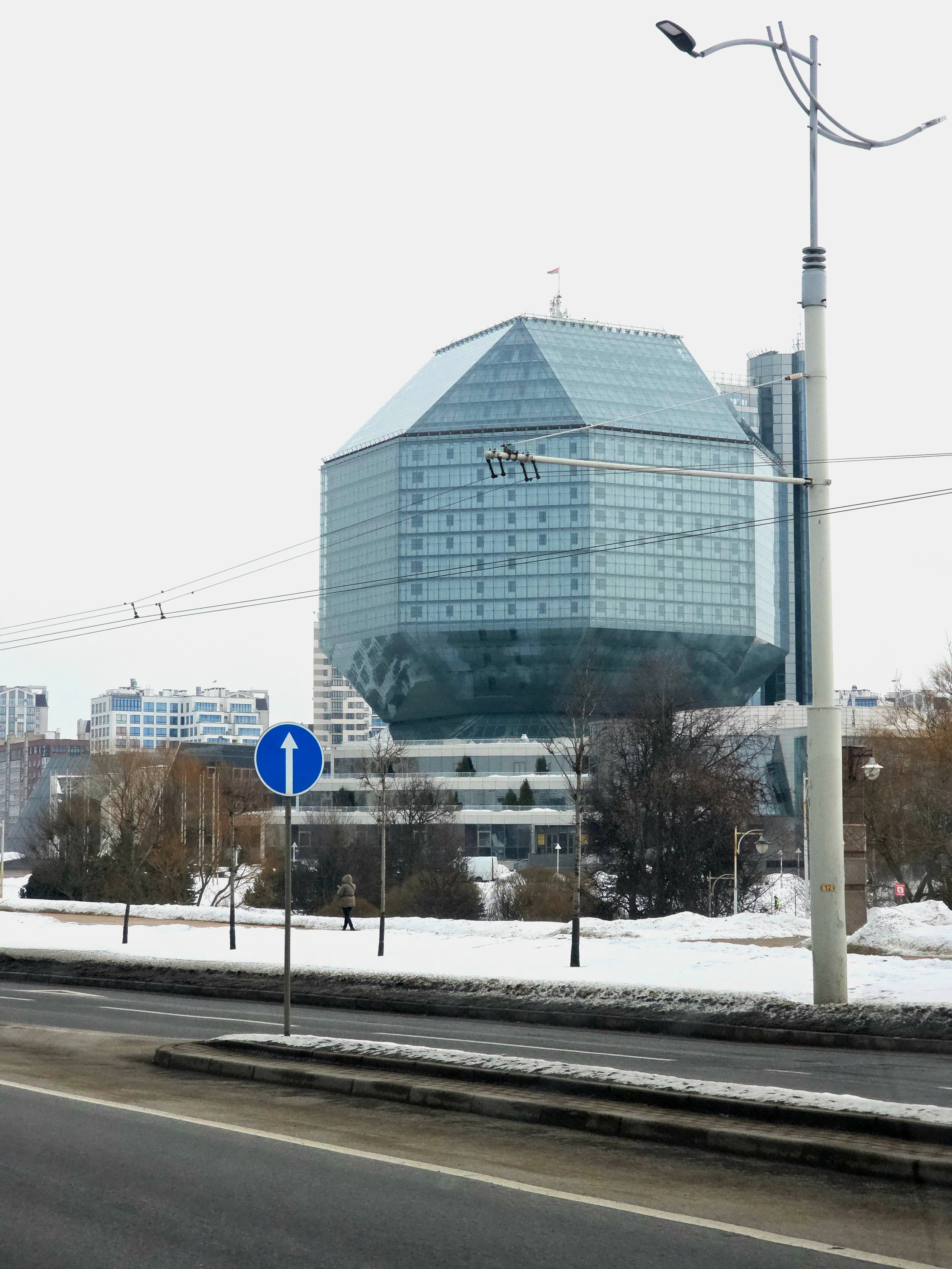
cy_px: 634
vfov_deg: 28.2
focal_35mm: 69
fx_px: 2530
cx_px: 476
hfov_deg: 21.3
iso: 50
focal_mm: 7.9
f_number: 2.4
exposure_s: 1/1250
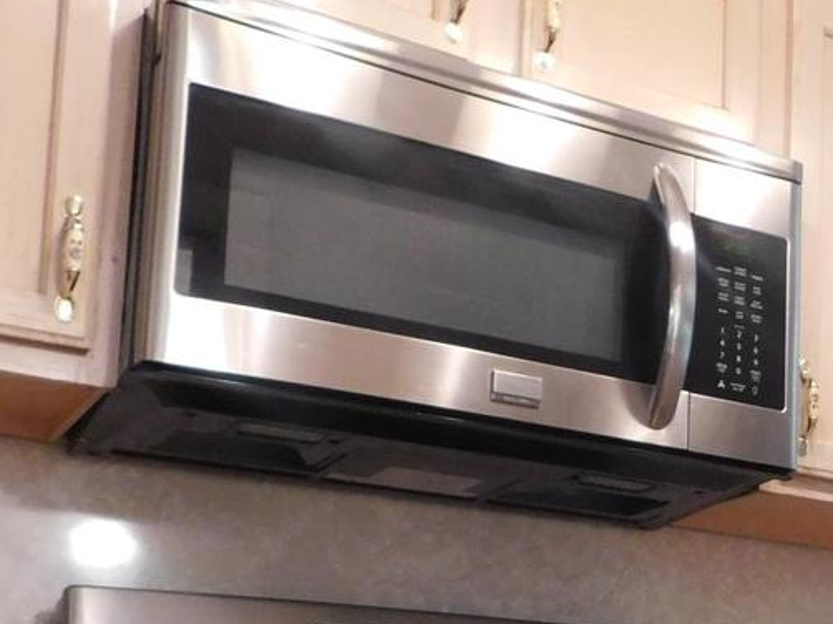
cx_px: 888
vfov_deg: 21.3
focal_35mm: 66
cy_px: 651
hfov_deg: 27.2
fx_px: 1587
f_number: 3
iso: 400
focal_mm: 4
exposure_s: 1/30
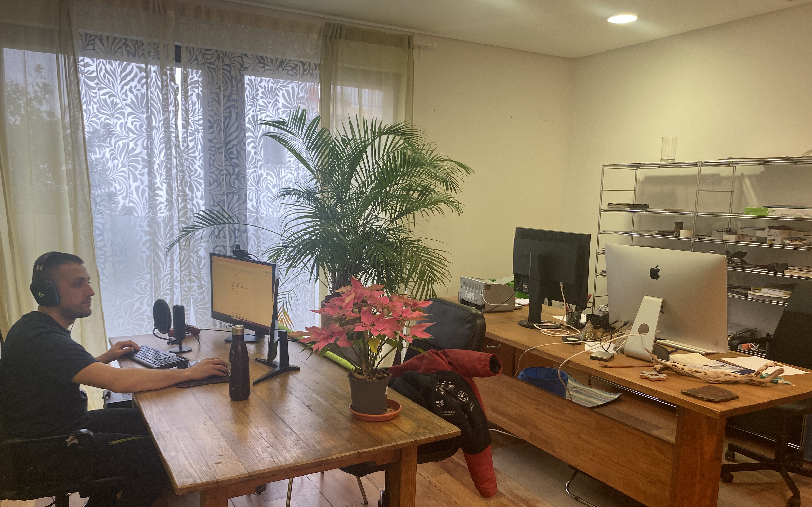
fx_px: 620
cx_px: 407
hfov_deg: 66.5
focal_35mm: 28
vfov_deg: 44.4
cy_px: 296
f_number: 1.8
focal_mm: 4.25
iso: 80
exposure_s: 1/100
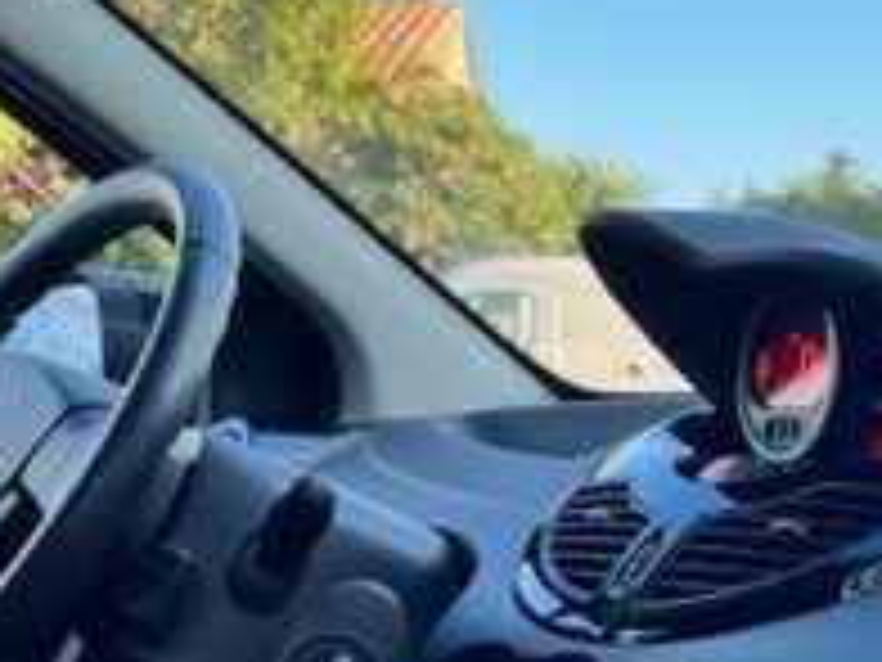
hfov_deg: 22.1
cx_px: 896
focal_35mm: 85
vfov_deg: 17.2
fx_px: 2166
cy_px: 549
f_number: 1.5
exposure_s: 1/486
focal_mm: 5.7
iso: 50
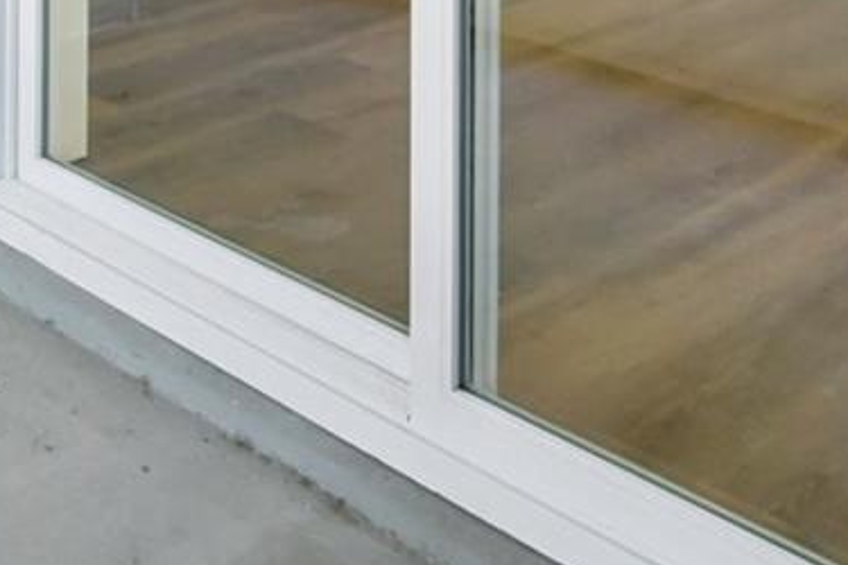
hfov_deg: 29.1
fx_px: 1507
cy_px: -409
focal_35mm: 64
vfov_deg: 17.7
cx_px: -27
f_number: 8
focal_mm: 15
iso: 400
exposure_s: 1/20
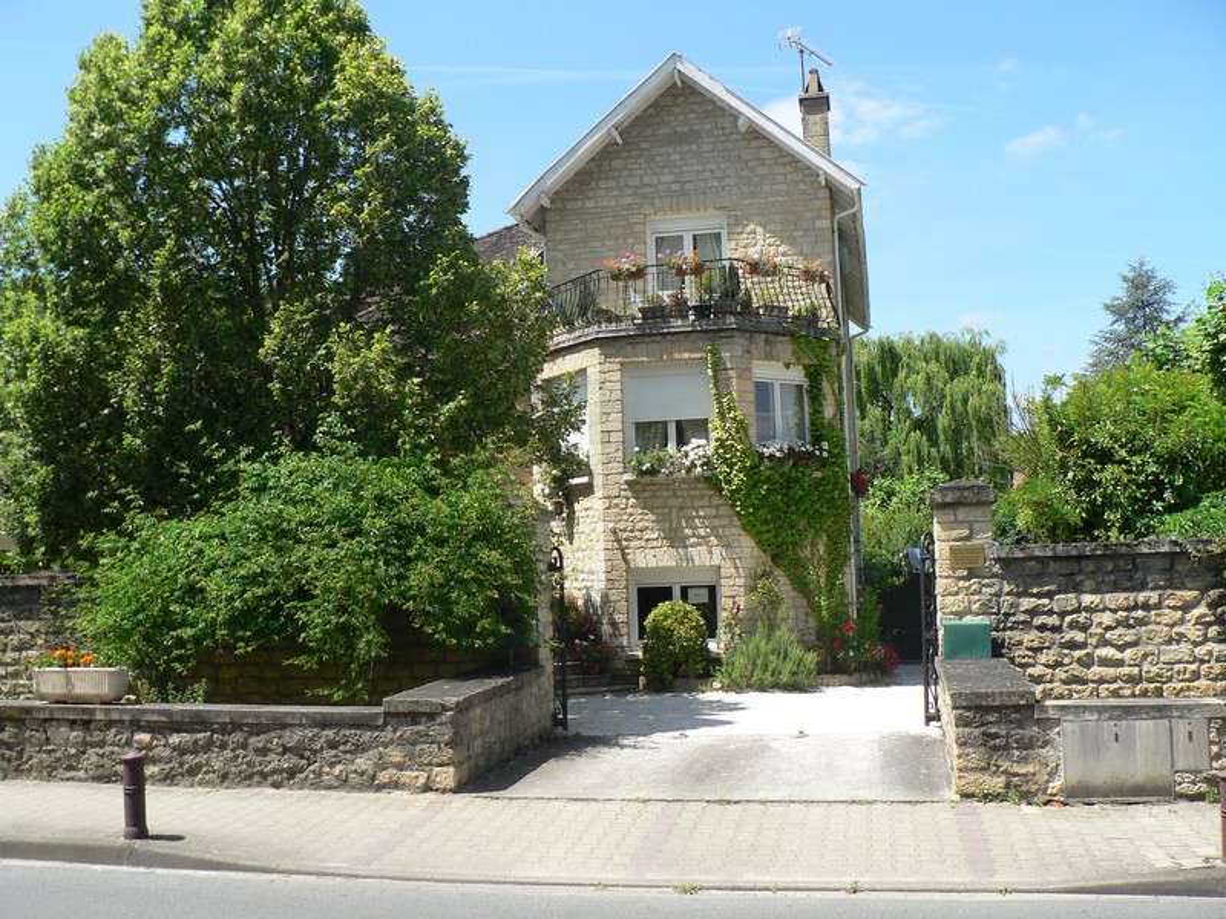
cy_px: 460
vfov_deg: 39.7
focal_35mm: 36
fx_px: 1275
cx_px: 613
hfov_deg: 51.4
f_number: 2.8
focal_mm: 6
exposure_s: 1/1000
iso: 100
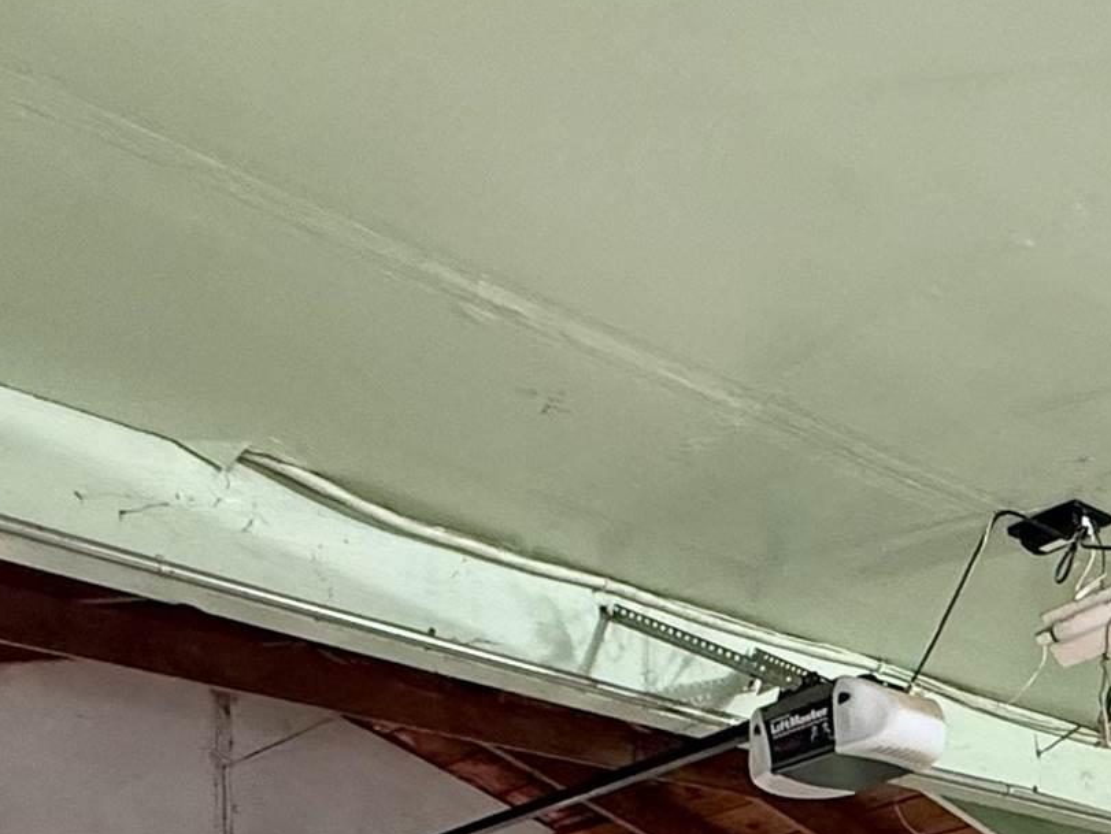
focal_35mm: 53
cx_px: 833
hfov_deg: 35.4
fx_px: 1702
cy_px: 1212
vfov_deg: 22.9
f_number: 2.2
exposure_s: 1/62
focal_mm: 2.22
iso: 400
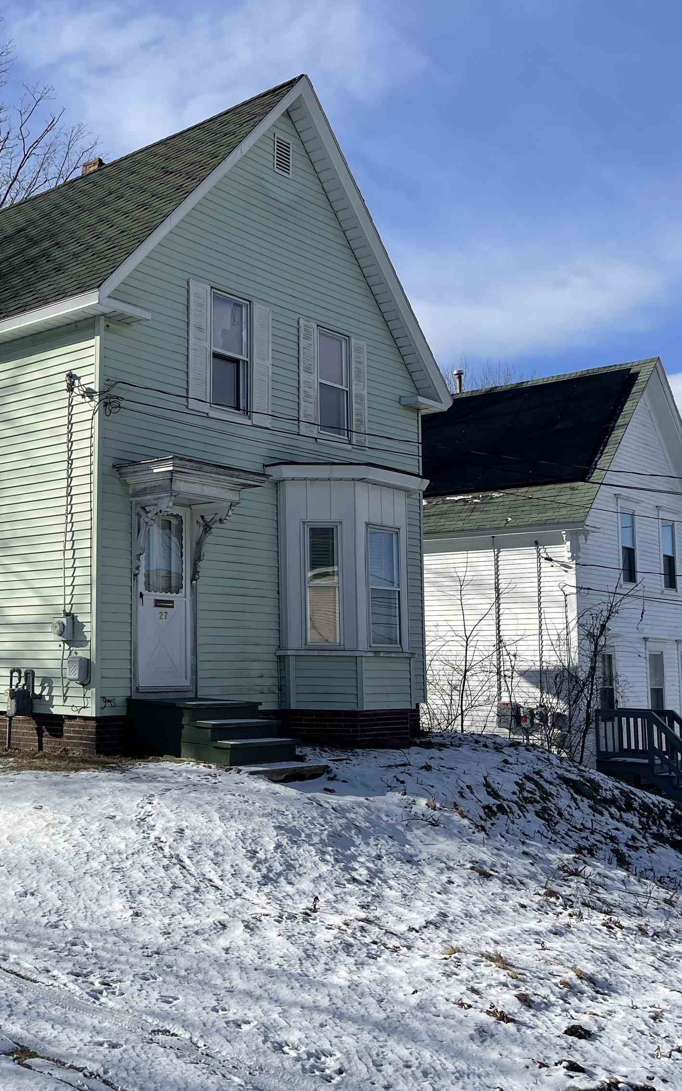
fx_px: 1071
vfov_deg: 54.0
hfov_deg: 33.7
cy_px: 548
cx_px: 88
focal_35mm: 36
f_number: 1.6
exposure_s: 1/5128
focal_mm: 5.1
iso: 32
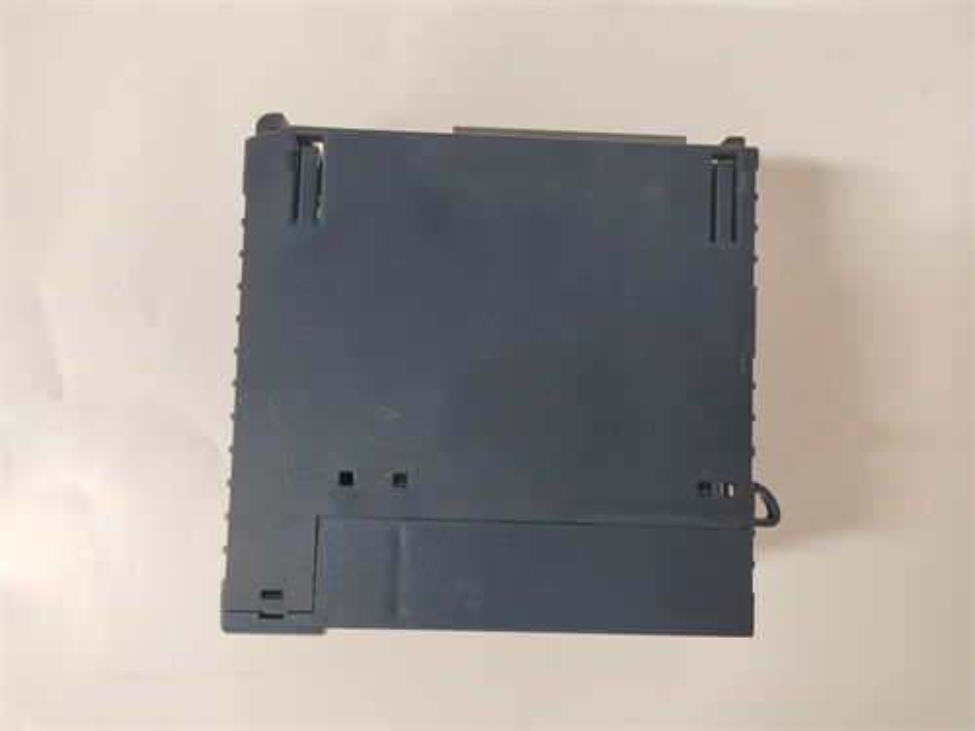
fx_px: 648
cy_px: 366
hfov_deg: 73.9
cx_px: 488
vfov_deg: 58.9
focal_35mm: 23
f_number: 1.9
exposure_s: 1/60
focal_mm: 5.52
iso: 1781
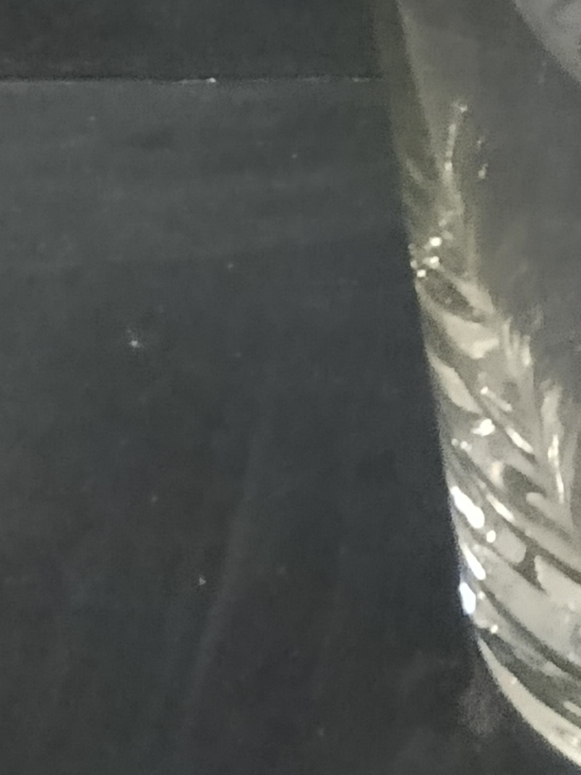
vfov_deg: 26.4
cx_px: 689
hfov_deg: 20.6
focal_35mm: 67
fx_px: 1499
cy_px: -107
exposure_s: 1/20
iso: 971
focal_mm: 1.65
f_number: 2.2
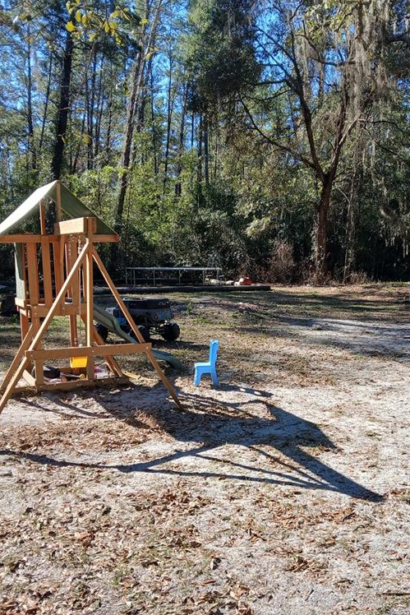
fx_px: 632
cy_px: 312
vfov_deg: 51.9
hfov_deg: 35.5
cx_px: 287
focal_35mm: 37
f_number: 1.8
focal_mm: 3.98
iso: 20
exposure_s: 1/266
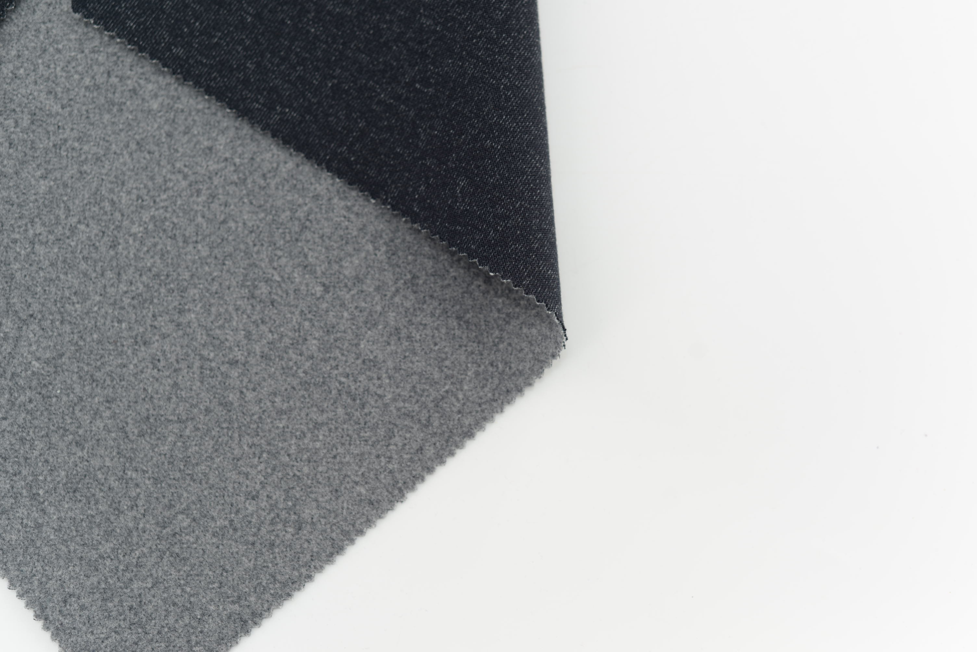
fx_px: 1357
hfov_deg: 39.6
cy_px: 326
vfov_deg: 27.0
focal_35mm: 50
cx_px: 488
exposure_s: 1/100
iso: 100
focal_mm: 50
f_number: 3.5
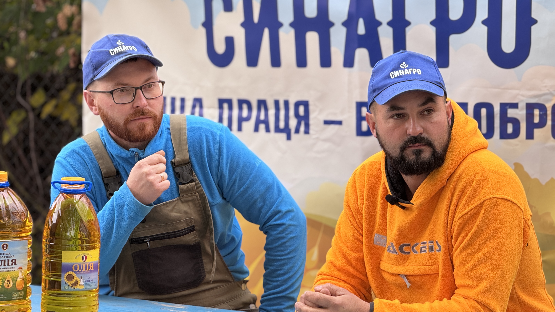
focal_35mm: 131
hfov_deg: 16.4
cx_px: 277
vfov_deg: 9.3
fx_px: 1928
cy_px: 167
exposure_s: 1/99
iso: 80
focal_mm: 15.66
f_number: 2.8
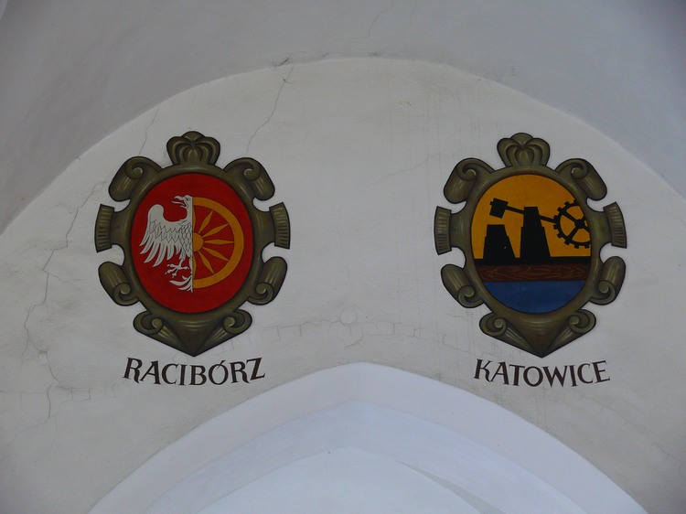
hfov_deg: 20.0
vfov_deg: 15.1
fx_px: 1941
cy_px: 257
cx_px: 343
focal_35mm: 98
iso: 200
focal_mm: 20.8
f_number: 3.2
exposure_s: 1/30
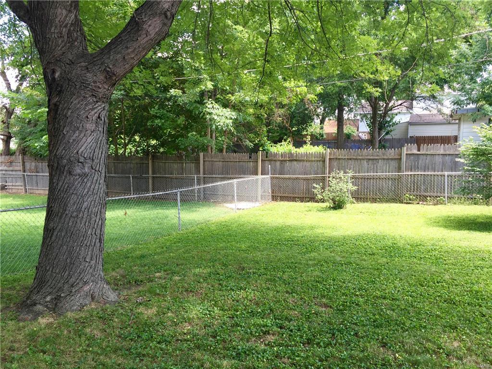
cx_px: 246
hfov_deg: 61.7
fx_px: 412
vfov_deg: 48.2
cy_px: 184
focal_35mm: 29
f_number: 2.2
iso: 32
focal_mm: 4.15
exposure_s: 1/133
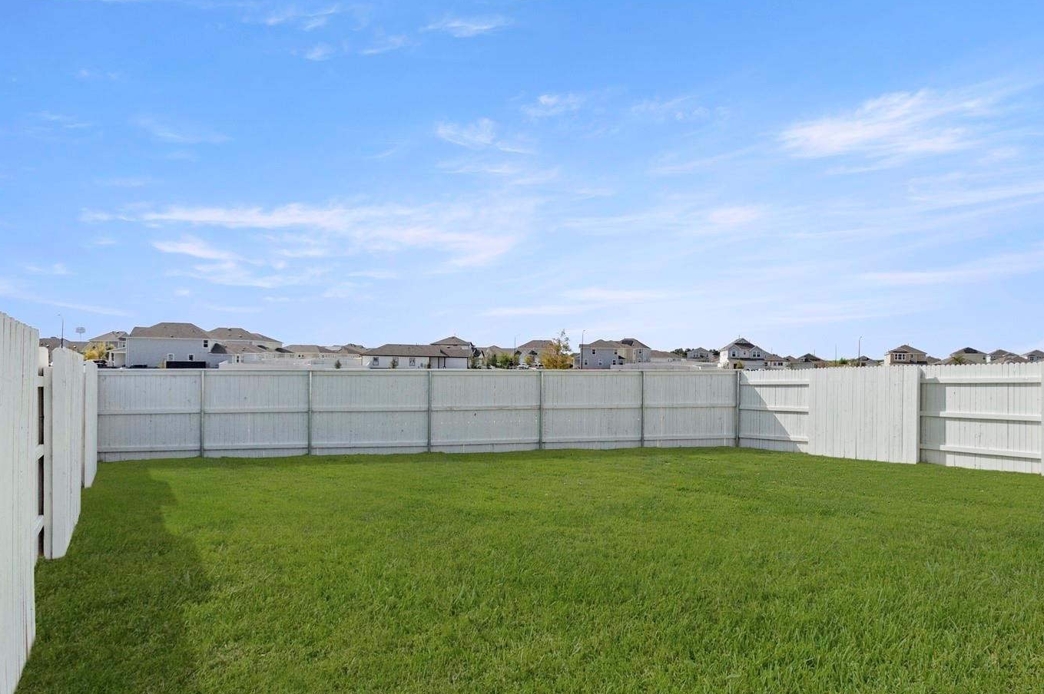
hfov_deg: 45.3
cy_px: 387
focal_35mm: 43
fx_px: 1246
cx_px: 616
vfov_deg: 31.1
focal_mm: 24
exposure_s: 1/3200
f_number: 8
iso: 400
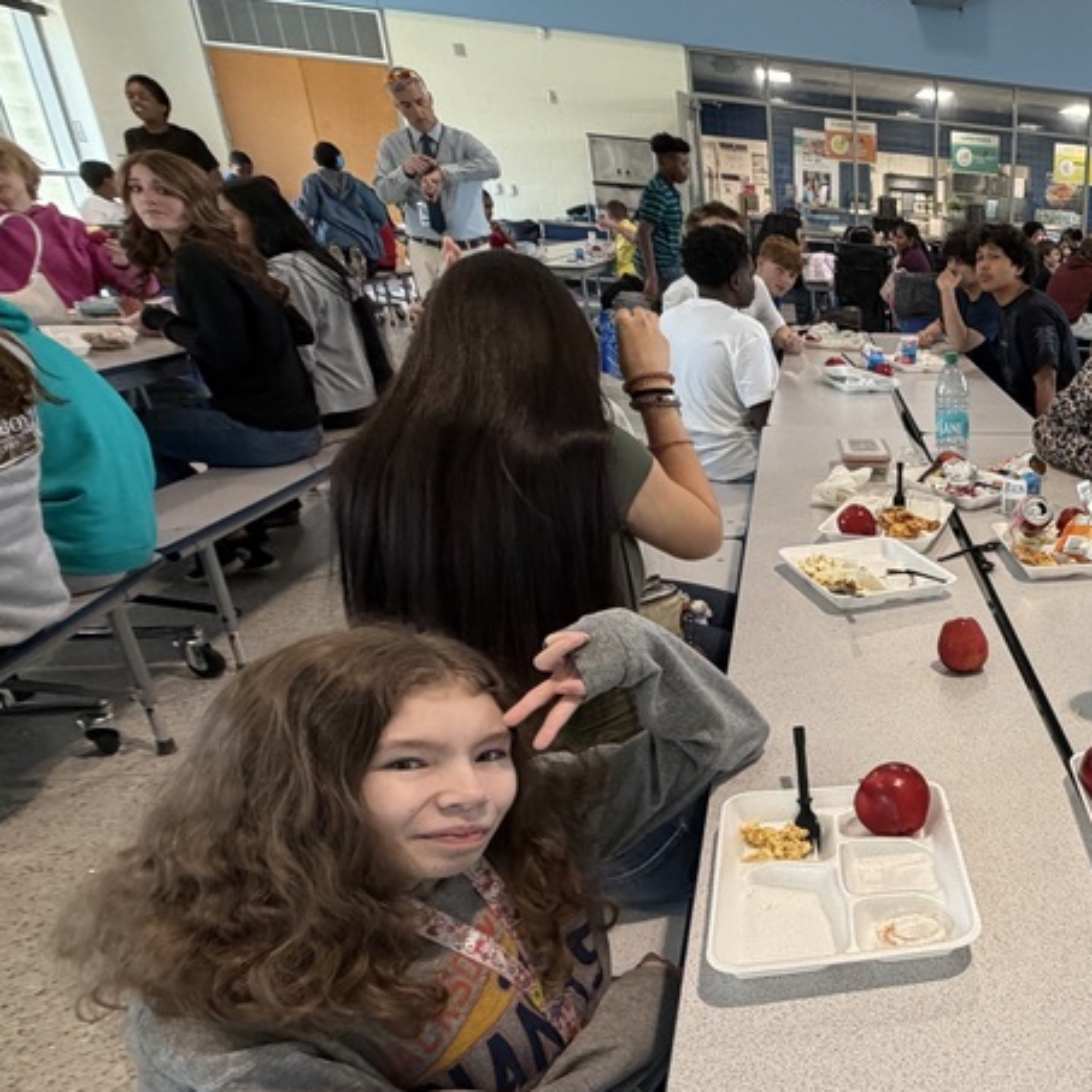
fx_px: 999
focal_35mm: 28
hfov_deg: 47.1
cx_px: 1106
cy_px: 680
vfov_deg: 56.6
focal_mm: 2.22
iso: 250
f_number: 2.2
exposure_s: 1/121
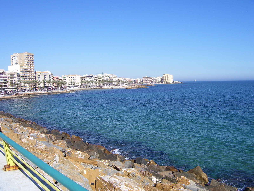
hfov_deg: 54.0
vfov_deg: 41.8
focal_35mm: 34
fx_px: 249
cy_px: 96
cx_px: 127
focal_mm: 5.6
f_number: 4.8
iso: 80
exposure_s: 1/750
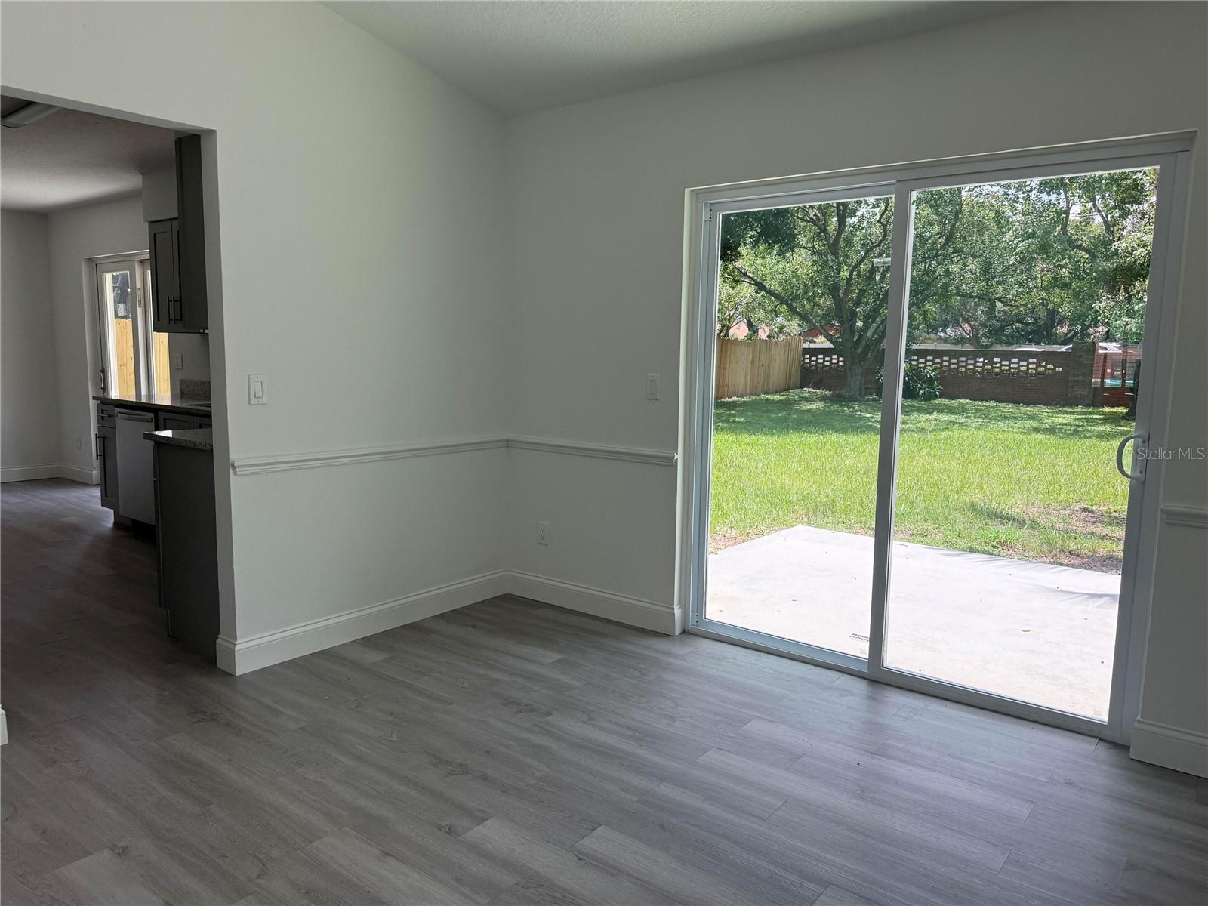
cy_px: 453
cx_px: 604
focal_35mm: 24
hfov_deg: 71.6
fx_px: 838
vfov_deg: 56.8
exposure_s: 1/920
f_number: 1.78
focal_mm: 6.76
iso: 100
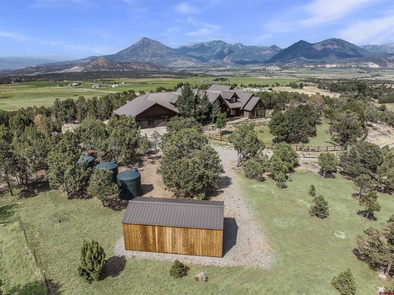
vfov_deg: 56.7
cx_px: 197
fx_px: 273
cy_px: 148
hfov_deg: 71.6
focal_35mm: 24
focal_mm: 12.29
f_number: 2.8
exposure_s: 1/40
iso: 100
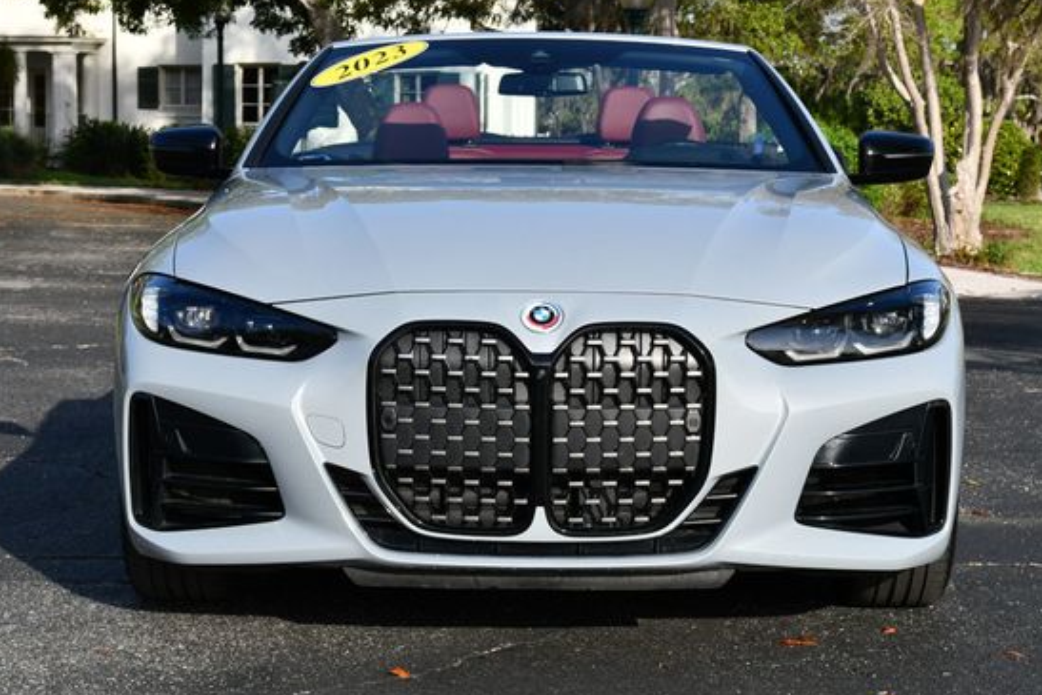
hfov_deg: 22.9
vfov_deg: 15.4
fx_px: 2577
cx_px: 531
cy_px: 322
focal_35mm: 89
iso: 140
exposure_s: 1/250
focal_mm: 38
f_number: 8
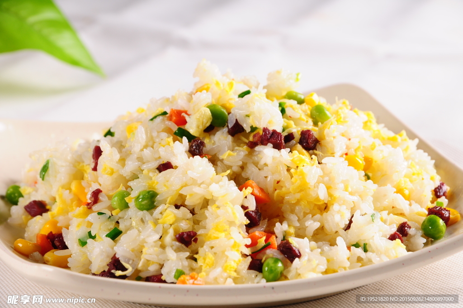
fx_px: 1638
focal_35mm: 128
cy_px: 154
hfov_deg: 16.1
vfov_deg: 10.7
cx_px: 232
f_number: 9
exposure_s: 1/200
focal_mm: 85
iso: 200
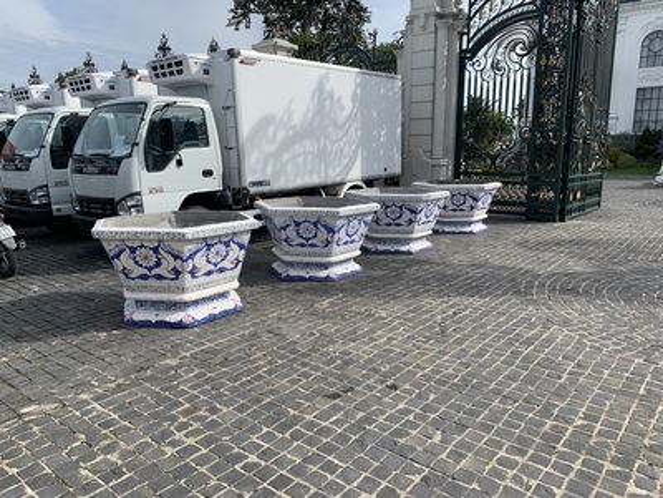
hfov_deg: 67.3
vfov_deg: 53.1
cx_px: 332
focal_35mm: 26
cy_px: 249
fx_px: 498
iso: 25
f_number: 1.8
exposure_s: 1/2545
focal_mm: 4.25
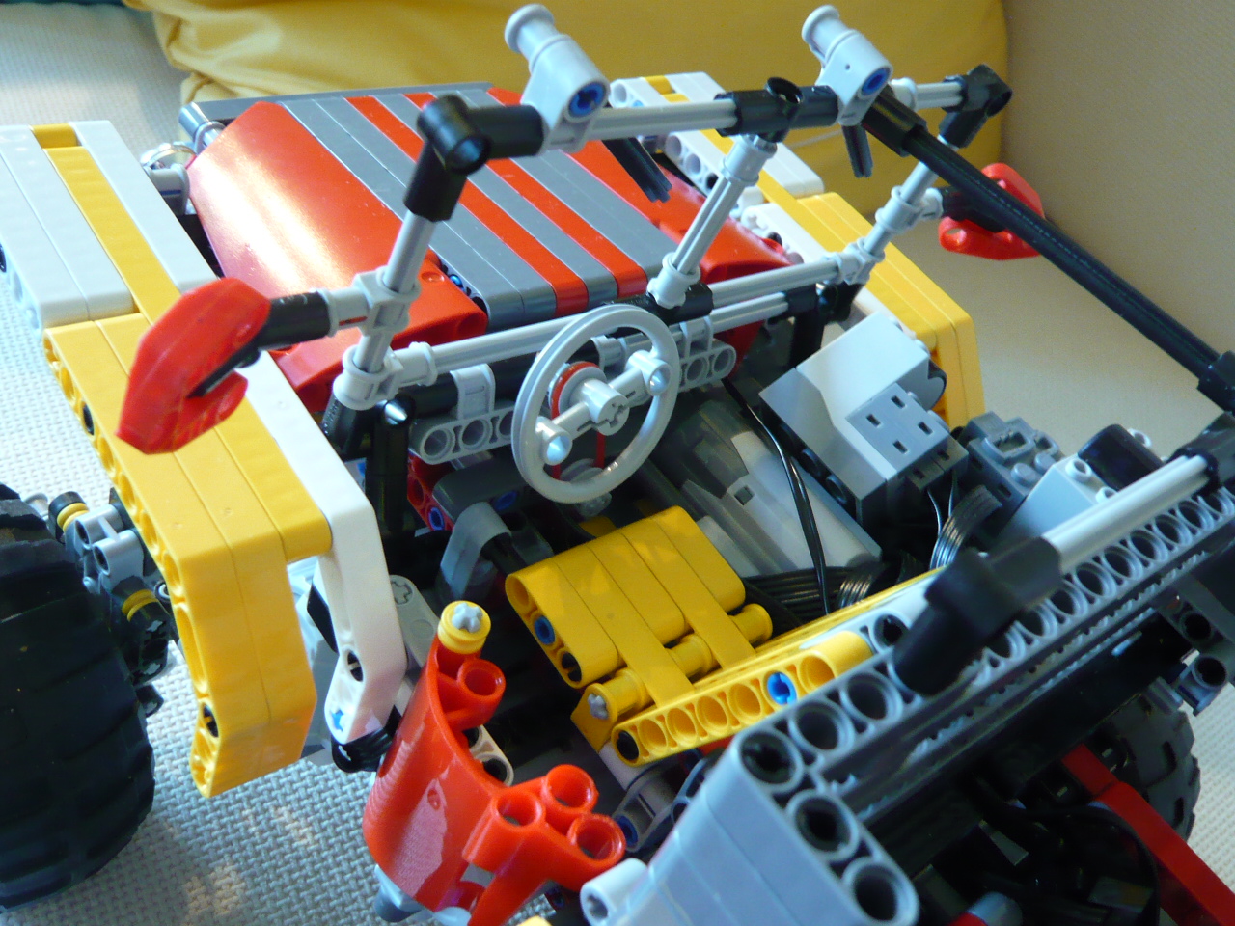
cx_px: 618
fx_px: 1142
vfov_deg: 44.2
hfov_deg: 56.8
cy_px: 463
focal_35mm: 32
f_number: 2.8
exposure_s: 1/10
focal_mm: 4.6
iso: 200
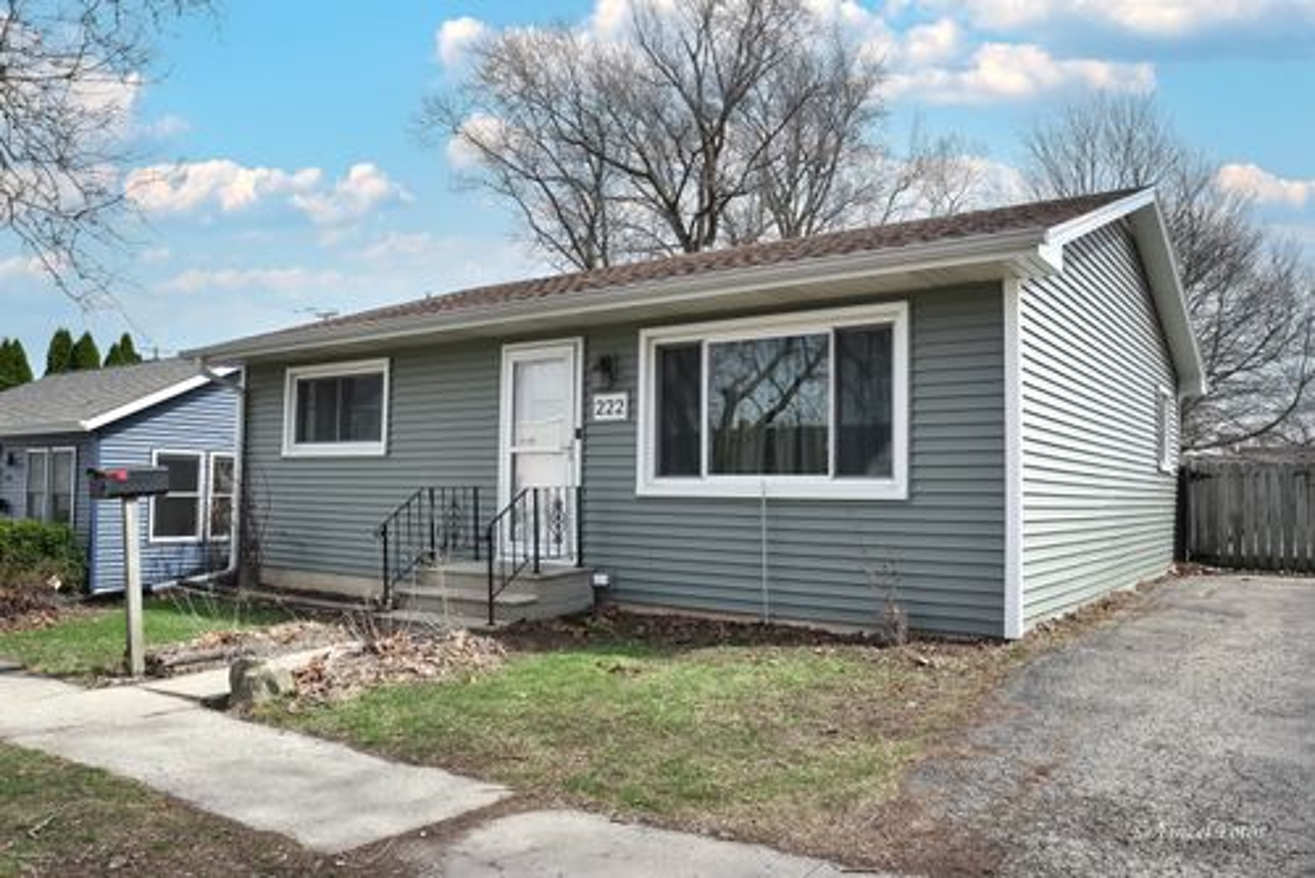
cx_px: 658
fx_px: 950
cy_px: 439
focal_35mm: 26
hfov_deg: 69.4
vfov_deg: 49.6
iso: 250
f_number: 11
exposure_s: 1/320
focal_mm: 26
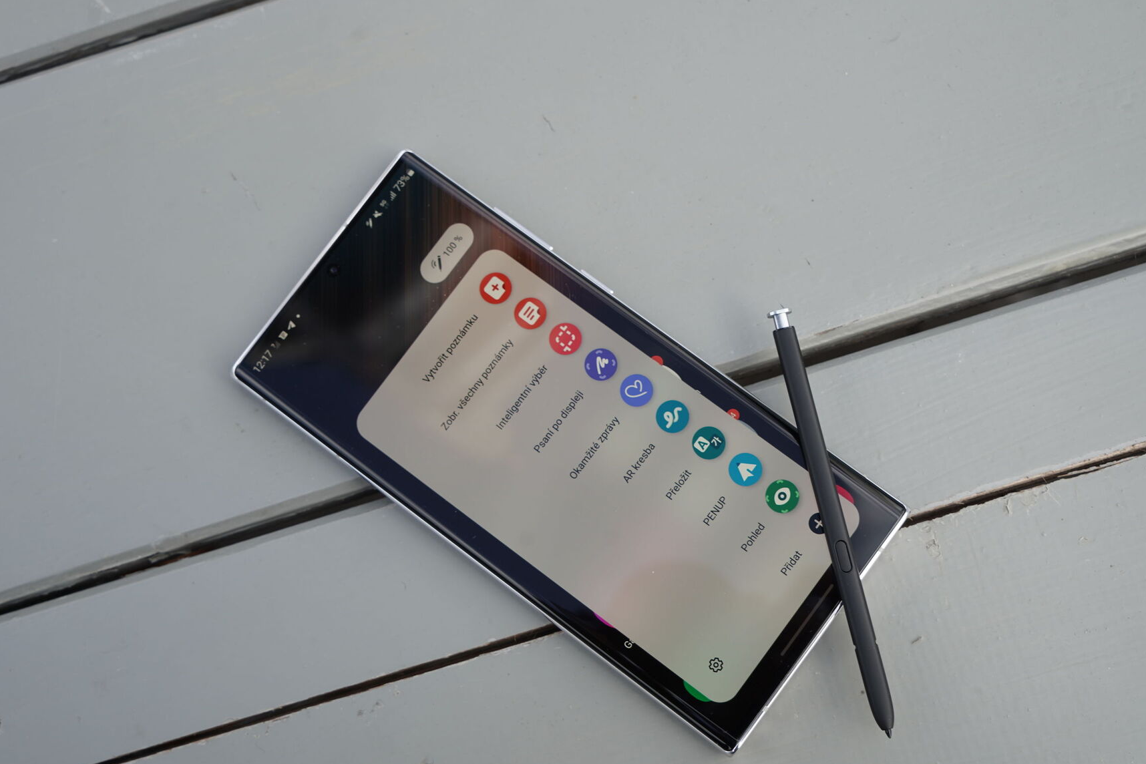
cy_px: 405
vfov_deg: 28.6
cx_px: 575
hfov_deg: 41.9
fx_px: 1496
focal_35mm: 47
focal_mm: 42
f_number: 7.1
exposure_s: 1/125
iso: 160
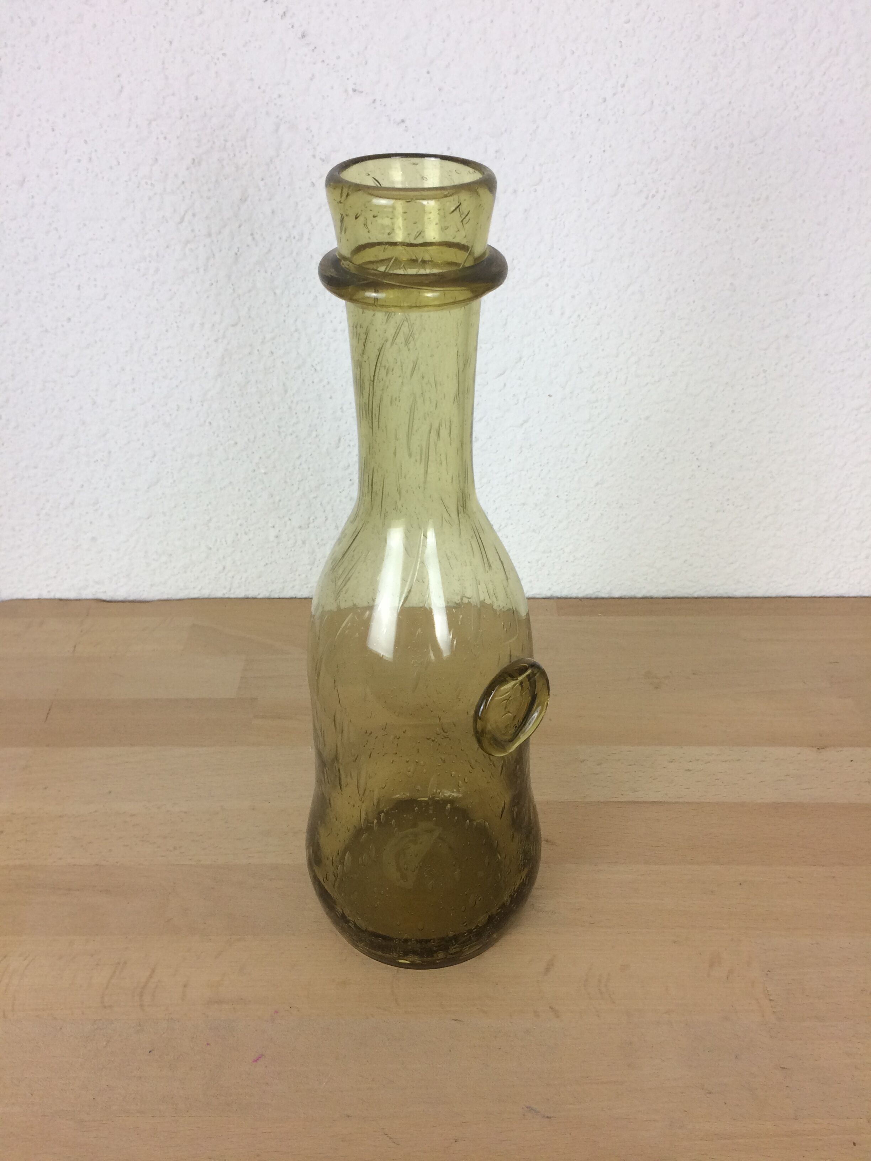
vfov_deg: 61.7
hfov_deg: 48.2
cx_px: 436
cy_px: 580
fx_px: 973
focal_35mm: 29
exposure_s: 1/100
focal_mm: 4.15
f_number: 2.2
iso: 64
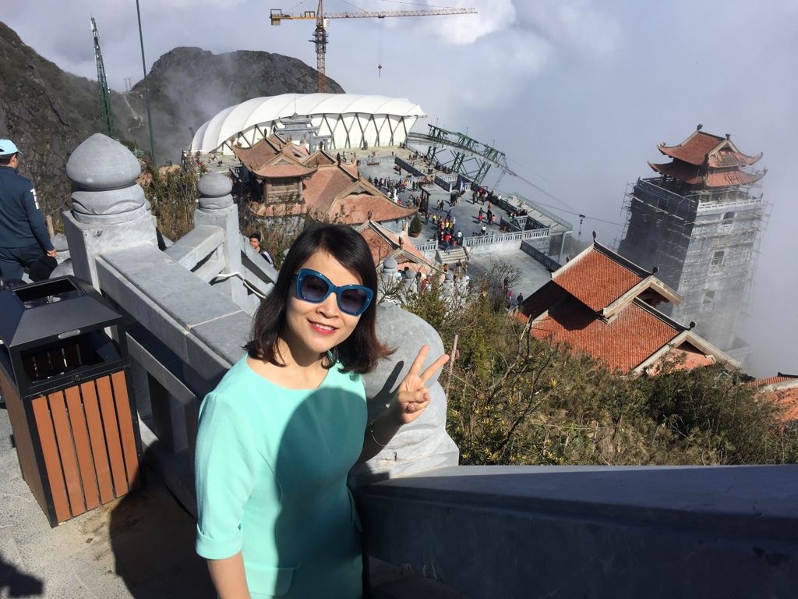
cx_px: 399
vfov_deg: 48.2
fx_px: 669
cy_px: 300
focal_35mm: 29
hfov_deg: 61.7
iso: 32
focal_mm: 4.15
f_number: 2.2
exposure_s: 1/3300
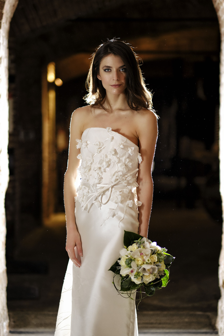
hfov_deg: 16.3
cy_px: 168
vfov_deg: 24.2
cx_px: 112
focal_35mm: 84
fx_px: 784
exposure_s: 1/125
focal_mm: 56
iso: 400
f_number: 1.2
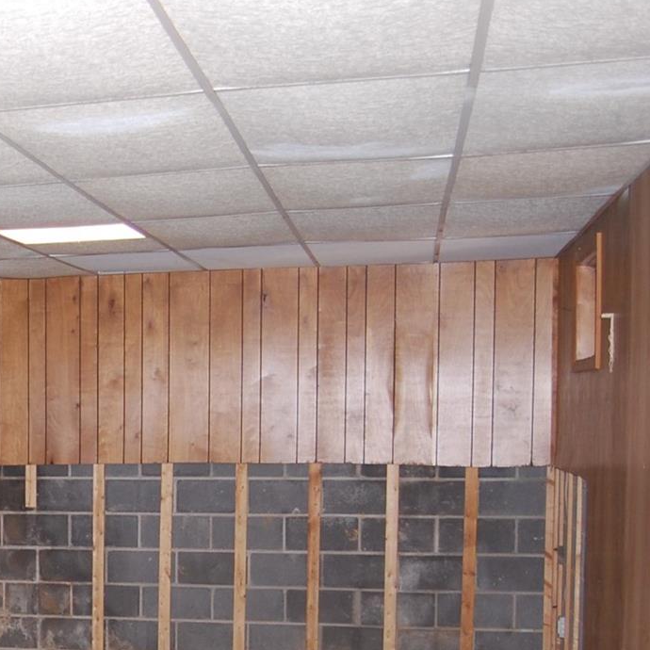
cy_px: 554
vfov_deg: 24.8
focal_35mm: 68
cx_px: -178
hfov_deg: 22.8
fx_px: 1445
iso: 400
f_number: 3.5
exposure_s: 1/60
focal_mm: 18
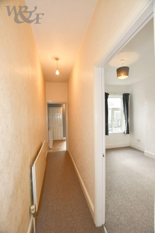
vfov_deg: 100.4
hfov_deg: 77.3
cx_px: 78
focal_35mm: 15
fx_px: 97
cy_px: 116
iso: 320
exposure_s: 1/60
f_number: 4
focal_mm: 10
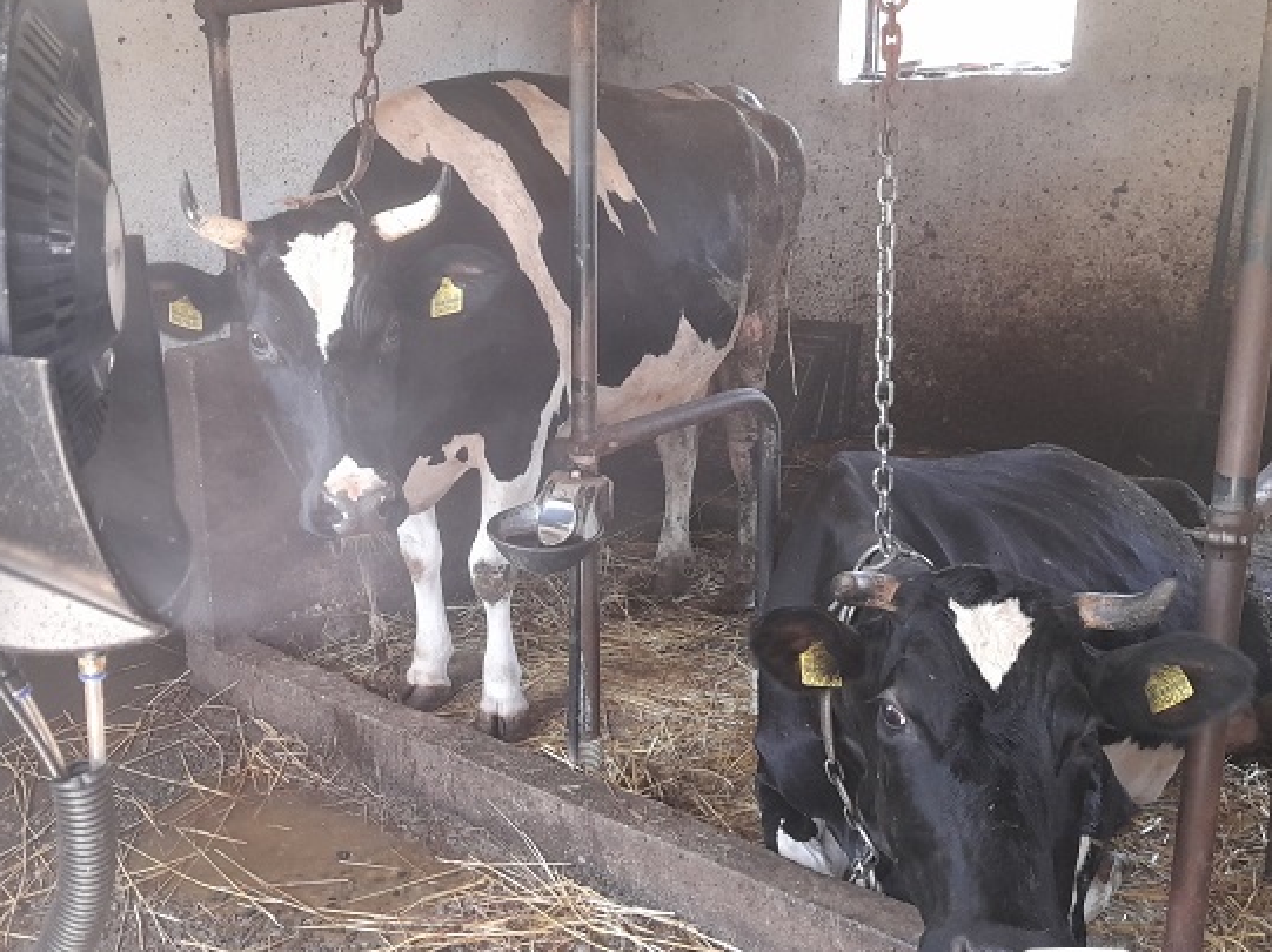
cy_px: 449
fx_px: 1359
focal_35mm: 37
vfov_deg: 38.6
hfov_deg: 49.1
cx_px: 397
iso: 160
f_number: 2
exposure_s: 1/50
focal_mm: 4.6
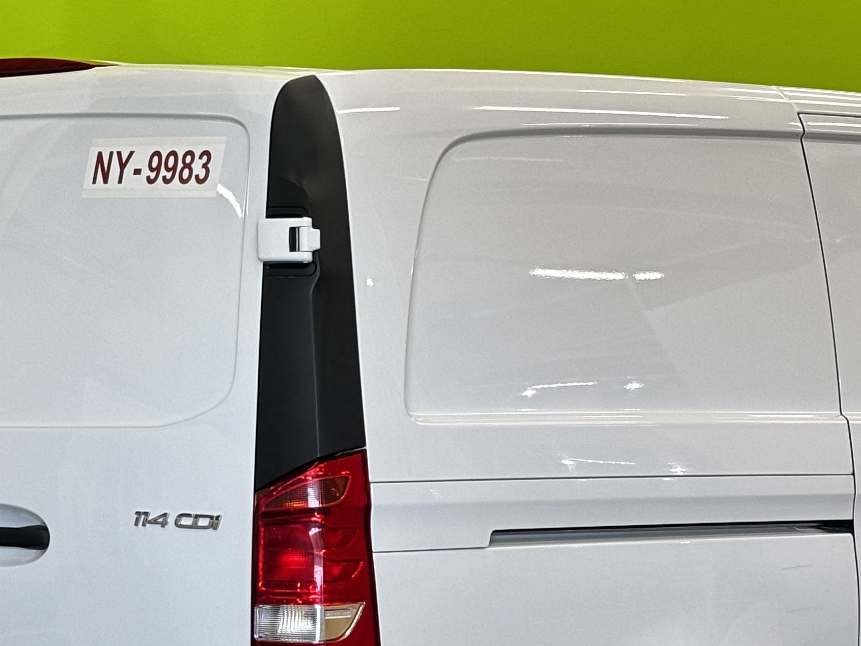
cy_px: 551
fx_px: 3084
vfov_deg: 11.9
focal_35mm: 124
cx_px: 544
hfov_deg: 15.9
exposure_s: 1/100
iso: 32
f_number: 1.6
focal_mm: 5.96
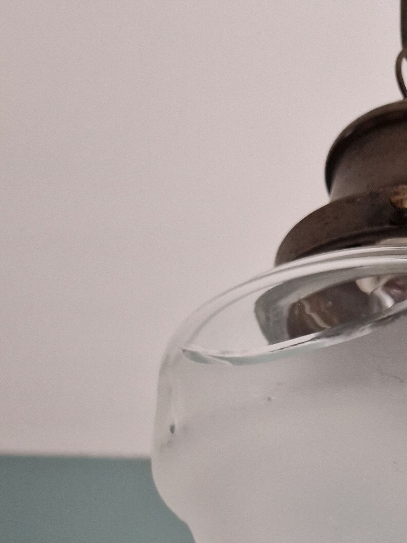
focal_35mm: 56
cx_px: 393
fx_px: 878
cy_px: 598
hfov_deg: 25.0
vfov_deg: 30.7
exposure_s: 1/100
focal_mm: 5.4
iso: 80
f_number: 1.8
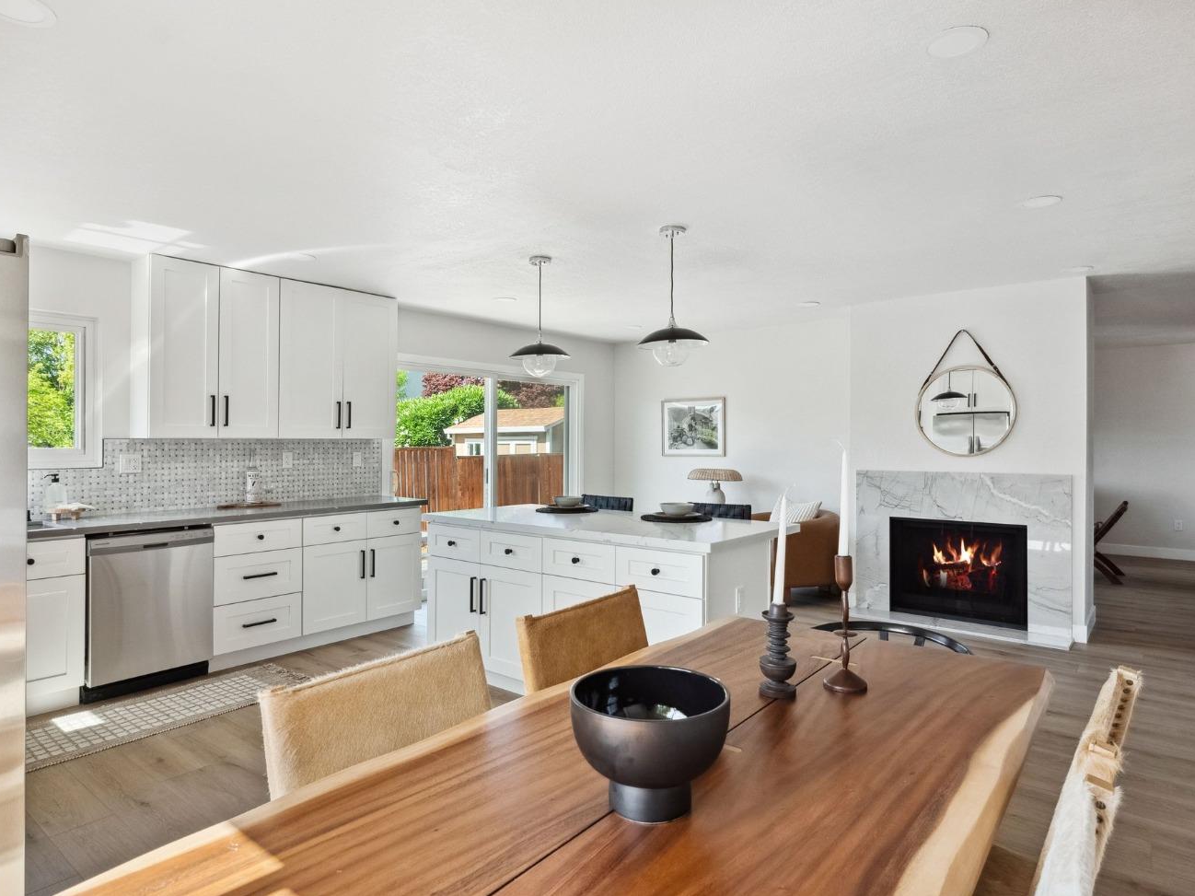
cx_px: 592
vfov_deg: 65.9
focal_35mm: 20
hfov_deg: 81.8
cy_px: 438
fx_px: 690
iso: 6400
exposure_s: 1/15
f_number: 8
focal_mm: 18
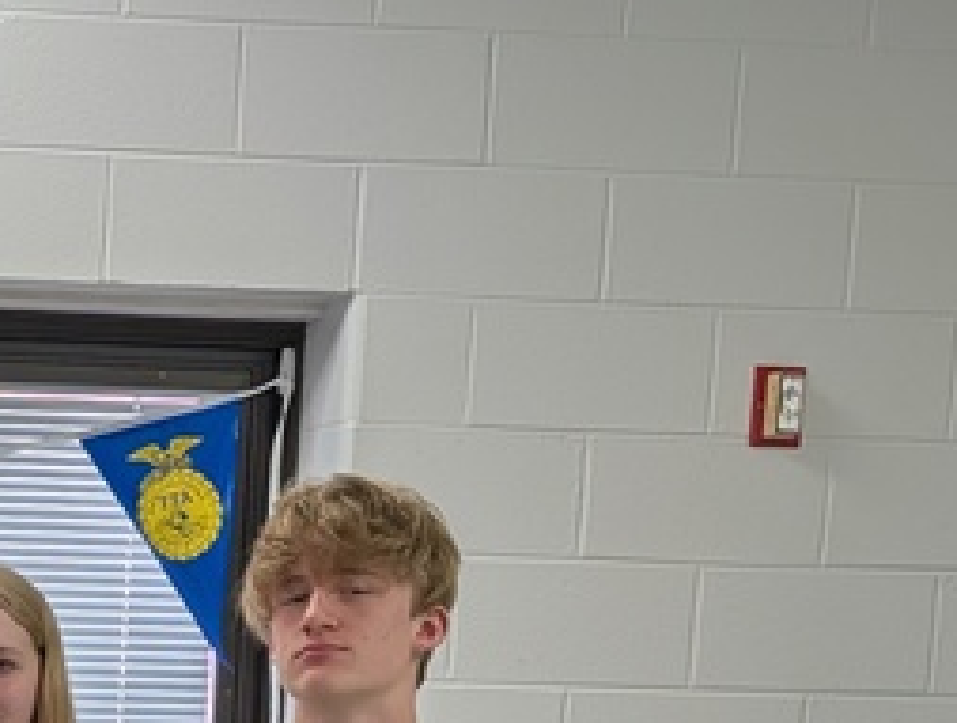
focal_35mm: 97
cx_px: -522
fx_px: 2688
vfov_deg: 14.3
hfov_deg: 17.8
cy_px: 1092
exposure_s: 1/275
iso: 18
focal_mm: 6.9
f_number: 1.68
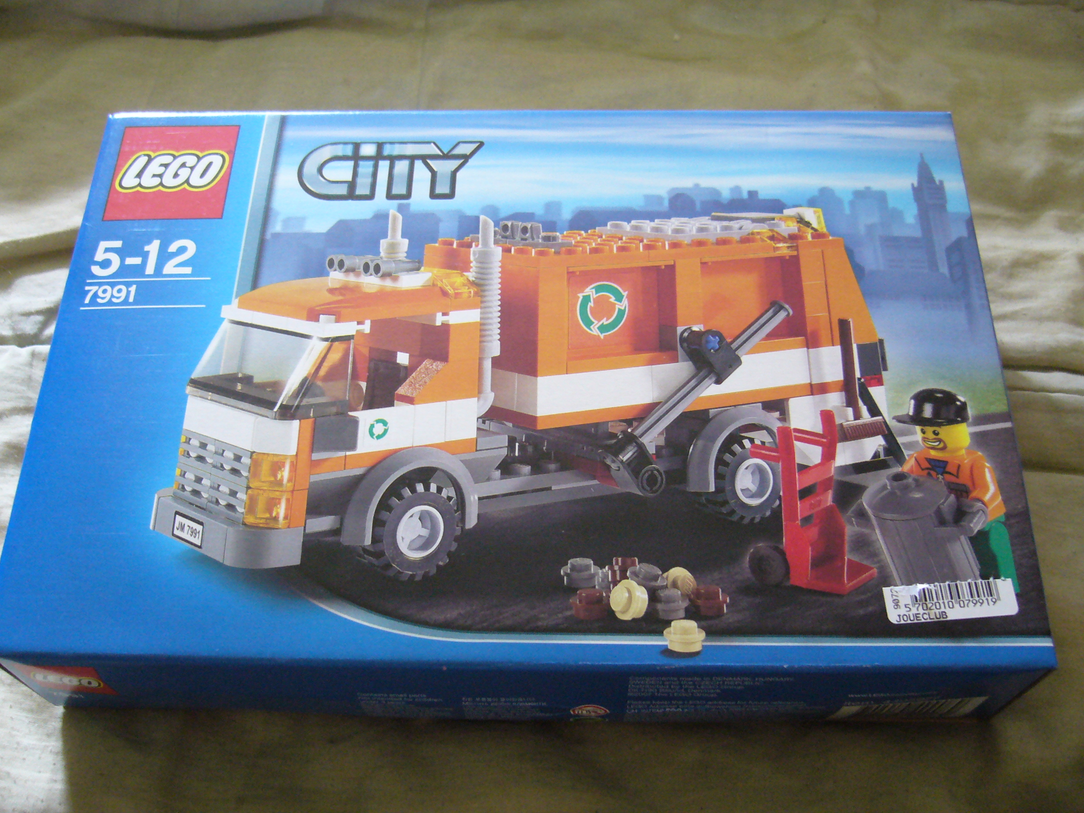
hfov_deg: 51.3
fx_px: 1127
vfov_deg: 39.7
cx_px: 528
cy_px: 404
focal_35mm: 36
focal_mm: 5.8
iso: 200
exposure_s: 1/4
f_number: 2.8
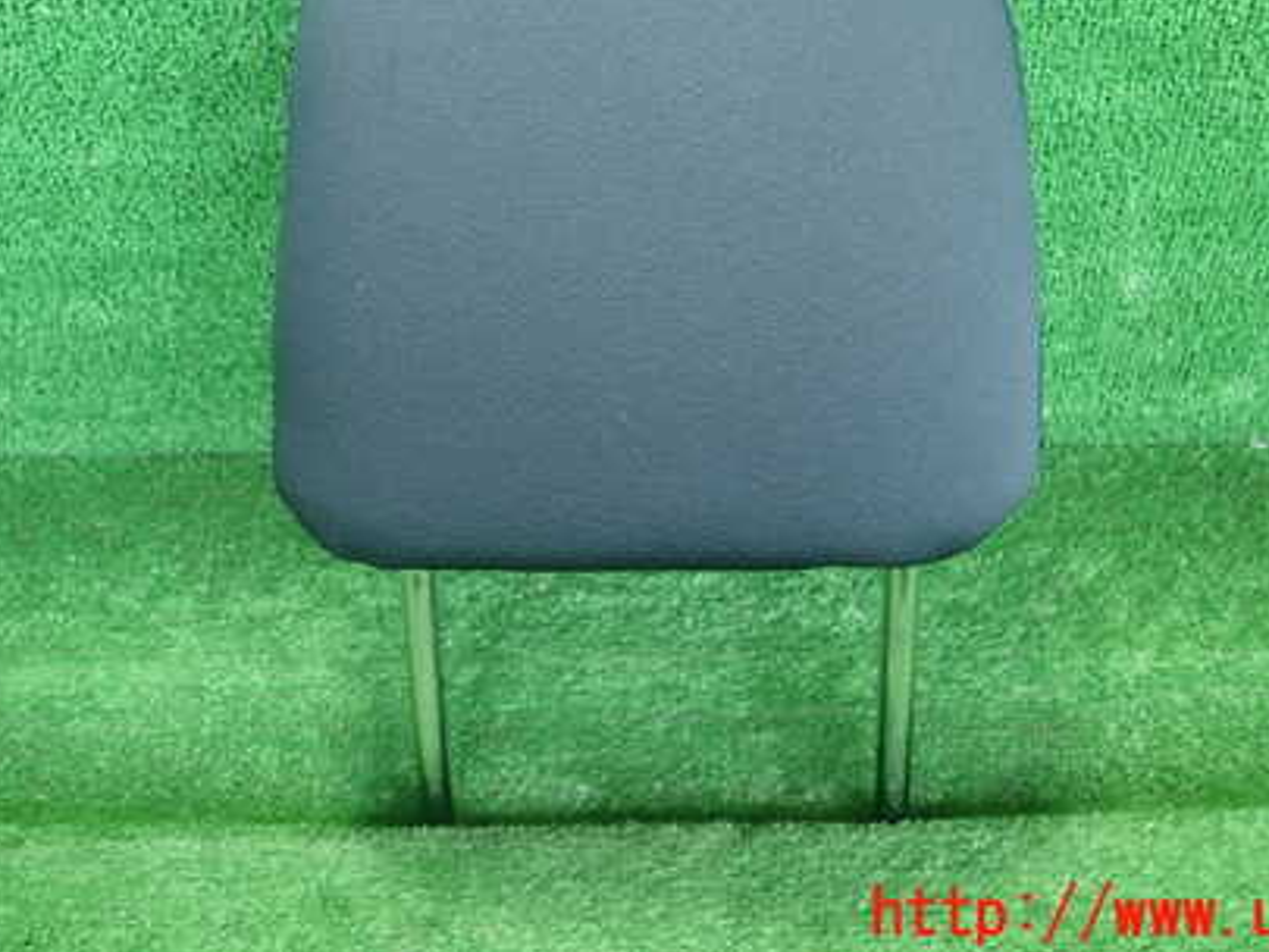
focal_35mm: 37
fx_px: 1357
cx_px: 639
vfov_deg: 37.8
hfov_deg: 50.1
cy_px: 251
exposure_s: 1/60
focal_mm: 4.5
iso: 200
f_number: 2
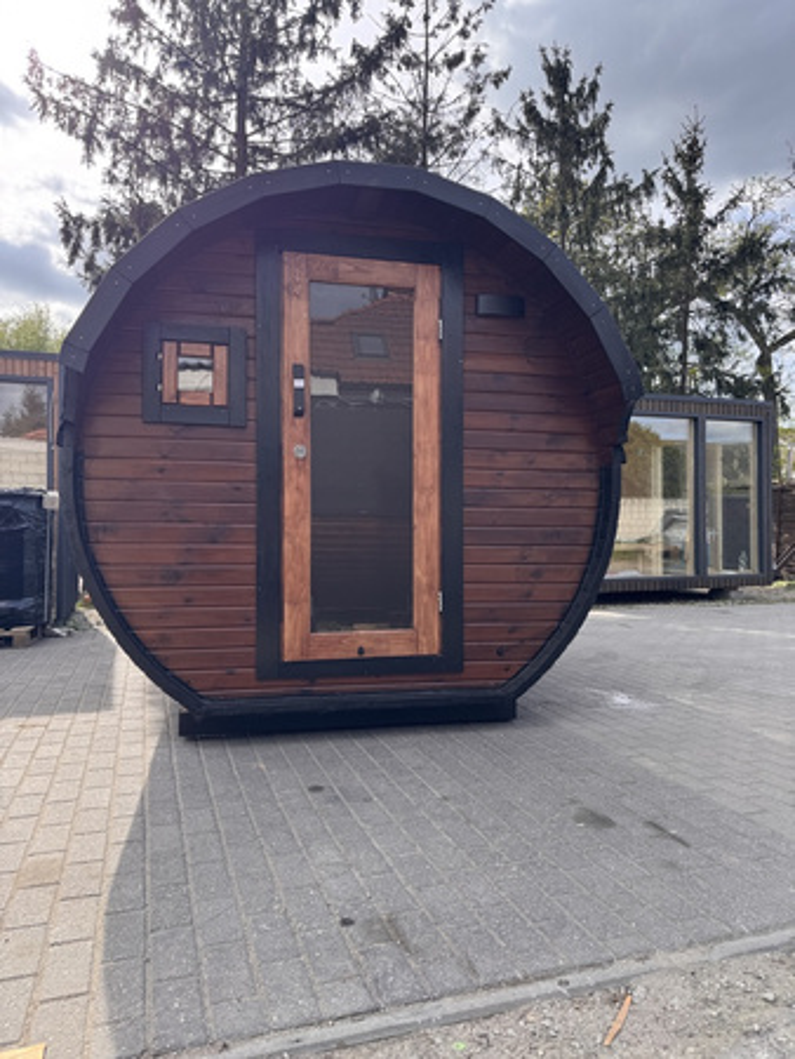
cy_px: 530
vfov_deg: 71.6
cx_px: 398
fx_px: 734
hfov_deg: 56.9
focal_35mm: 24
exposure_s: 1/1042
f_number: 1.78
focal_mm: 6.76
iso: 80
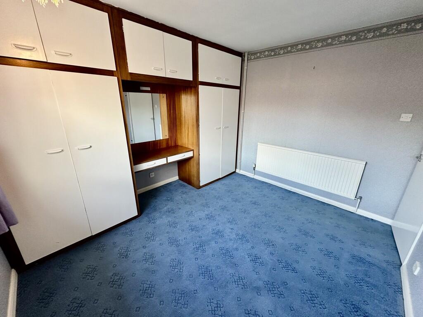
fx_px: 171
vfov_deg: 85.7
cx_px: 212
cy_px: 158
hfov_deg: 102.1
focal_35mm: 14
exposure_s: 1/50
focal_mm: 2.22
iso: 200
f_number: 2.2
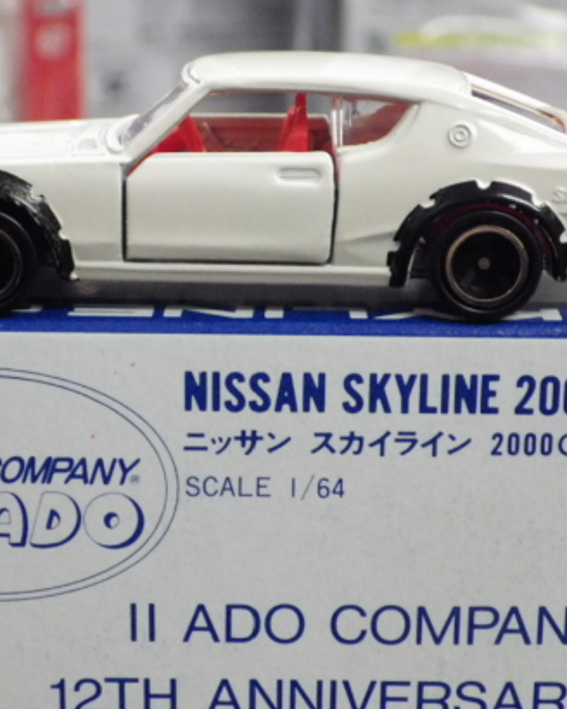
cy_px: 374
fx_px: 1888
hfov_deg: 17.1
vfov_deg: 21.3
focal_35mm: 90
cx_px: 254
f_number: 4
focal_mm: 10.7
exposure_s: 1/40
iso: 800
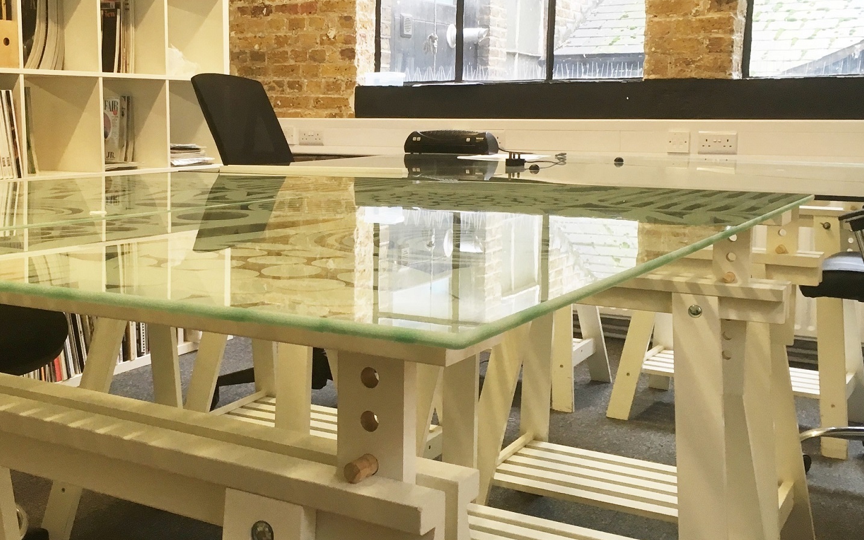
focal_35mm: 43
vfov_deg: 29.8
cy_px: 221
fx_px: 1013
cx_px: 333
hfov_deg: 45.9
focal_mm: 4.15
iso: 80
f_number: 2.2
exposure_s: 1/33
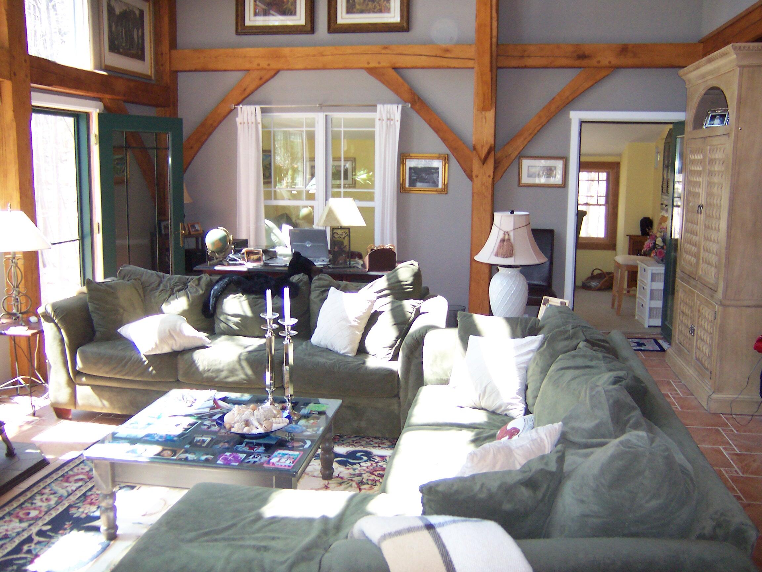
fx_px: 726
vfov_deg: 42.9
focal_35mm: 33
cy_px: 286
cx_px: 381
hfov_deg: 55.4
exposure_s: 1/60
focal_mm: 5.5
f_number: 2.4
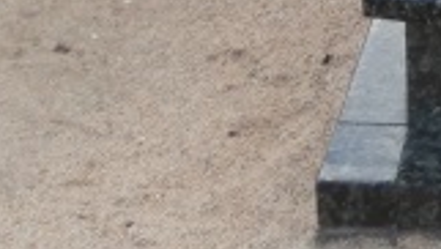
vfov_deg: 4.8
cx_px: 740
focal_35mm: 247
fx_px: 2892
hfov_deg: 8.5
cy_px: -342
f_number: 4.5
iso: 100
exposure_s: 1/60
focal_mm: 10.11
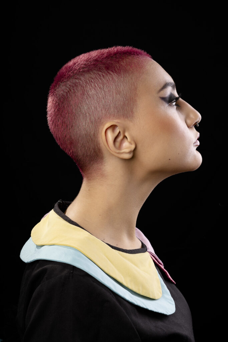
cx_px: 114
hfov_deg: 27.0
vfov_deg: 39.6
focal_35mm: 50
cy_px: 171
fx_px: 475
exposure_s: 1/160
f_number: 10
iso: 100
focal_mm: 50
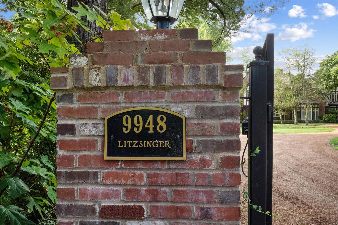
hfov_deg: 55.8
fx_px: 319
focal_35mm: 34
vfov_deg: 38.9
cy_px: 112
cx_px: 169
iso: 400
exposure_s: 1/50
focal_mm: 17
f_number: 10
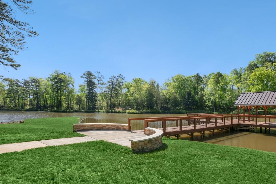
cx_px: 169
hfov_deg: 80.0
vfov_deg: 59.1
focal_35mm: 21
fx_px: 161
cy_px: 109
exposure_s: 1/60
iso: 100
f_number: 11
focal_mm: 17
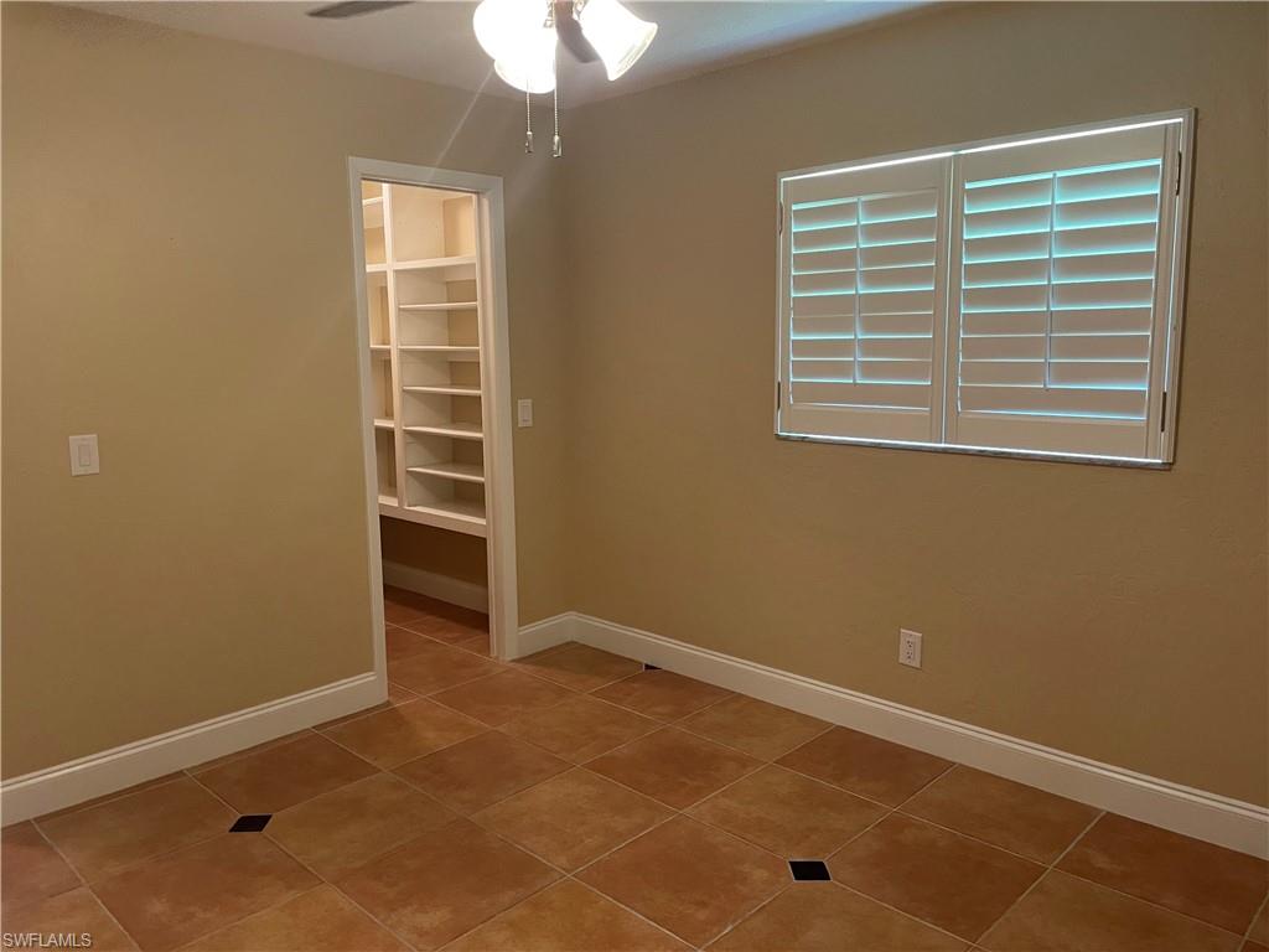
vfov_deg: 53.1
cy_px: 476
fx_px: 953
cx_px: 634
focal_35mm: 26
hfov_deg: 67.3
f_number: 1.6
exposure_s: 1/60
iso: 320
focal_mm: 4.2
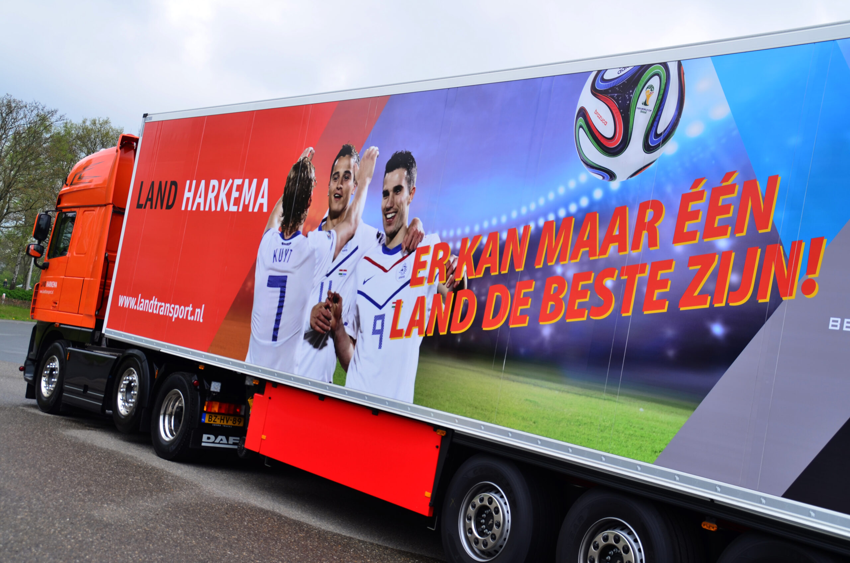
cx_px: 425
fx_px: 1237
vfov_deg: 25.6
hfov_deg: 37.9
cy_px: 282
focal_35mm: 52
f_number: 8
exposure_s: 1/160
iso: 100
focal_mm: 35
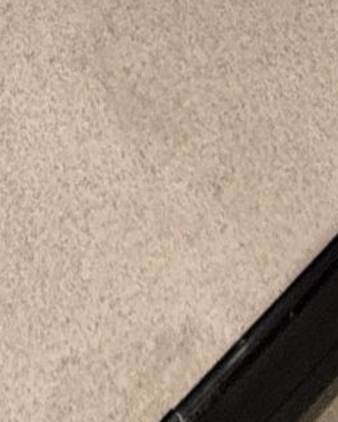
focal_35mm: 111
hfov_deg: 13.2
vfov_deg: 8.1
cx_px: -141
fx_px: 1388
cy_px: -1282
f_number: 2.2
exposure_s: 1/50
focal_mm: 2.22
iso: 250
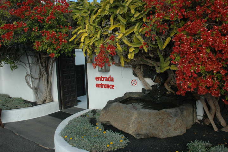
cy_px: 76
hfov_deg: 67.4
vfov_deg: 47.9
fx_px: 171
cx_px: 114
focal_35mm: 27
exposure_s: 1/500
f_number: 11
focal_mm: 18
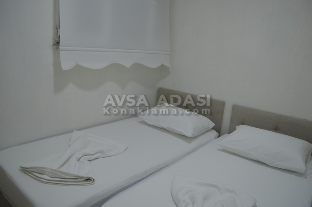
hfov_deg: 67.5
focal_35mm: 27
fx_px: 233
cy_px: 104
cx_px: 156
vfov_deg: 47.7
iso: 400
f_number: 4
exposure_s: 1/60
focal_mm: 18
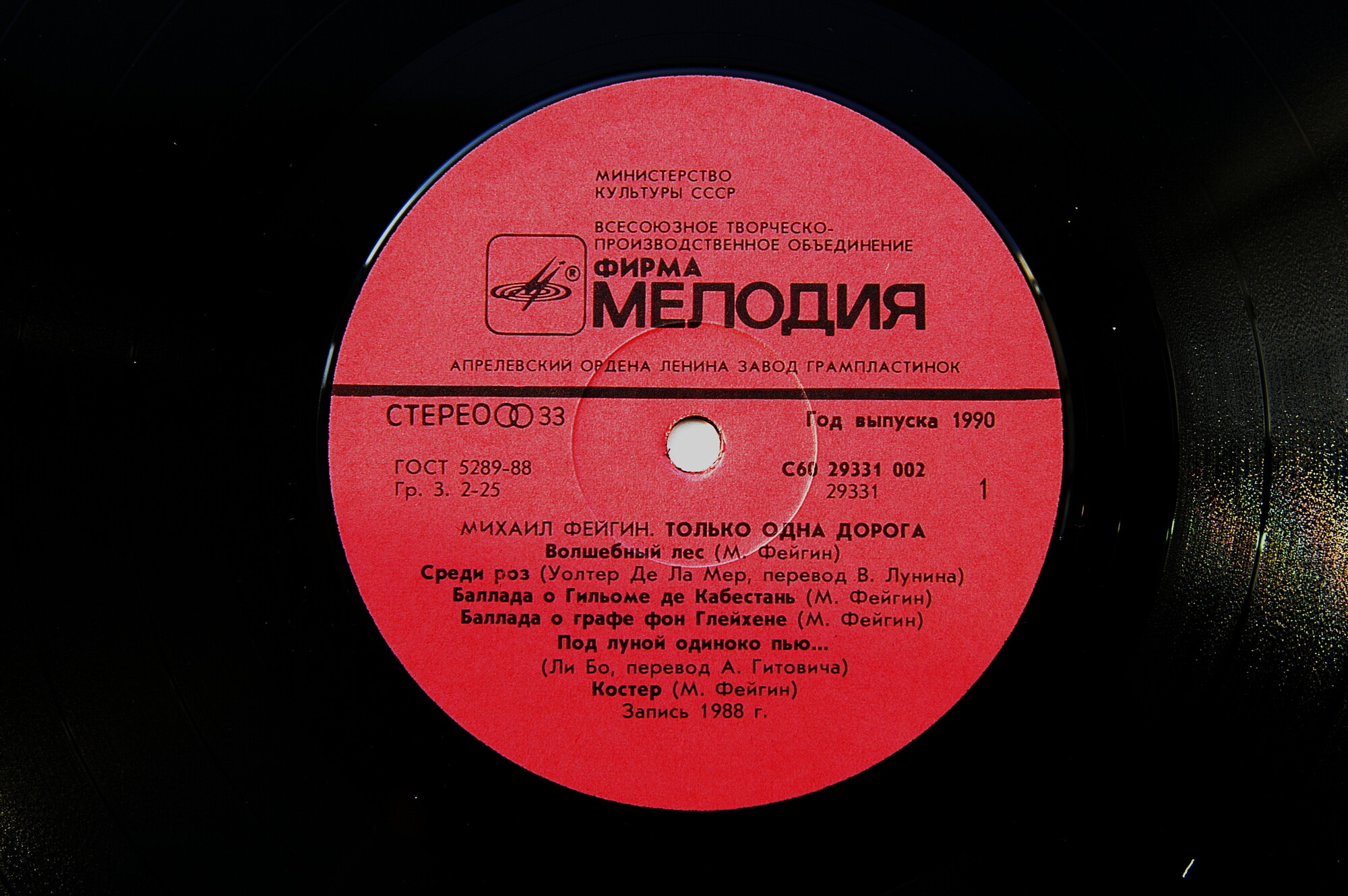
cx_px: 674
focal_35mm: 52
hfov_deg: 37.9
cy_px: 448
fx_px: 1964
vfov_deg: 25.7
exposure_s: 1/80
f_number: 4.5
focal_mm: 35
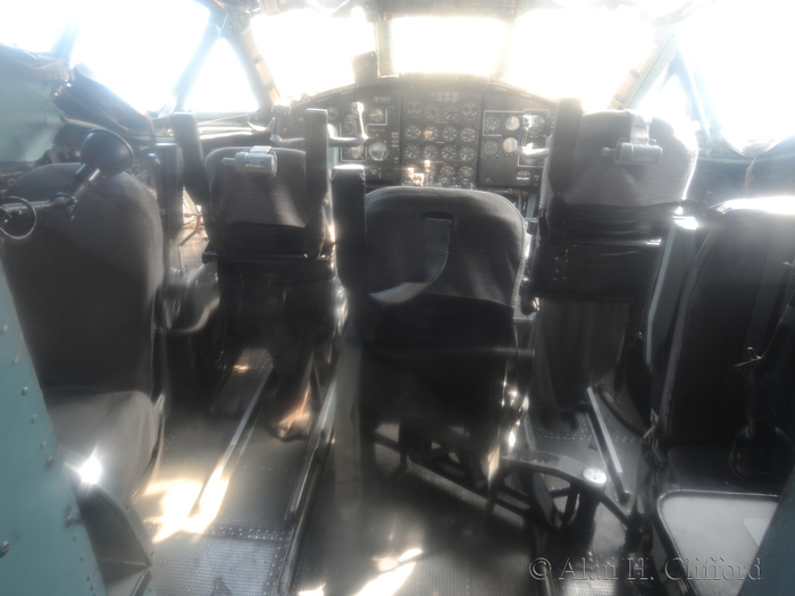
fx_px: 551
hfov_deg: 71.6
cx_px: 398
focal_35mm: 24
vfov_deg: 56.8
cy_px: 298
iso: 100
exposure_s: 1/30
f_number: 2.8
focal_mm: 5.1
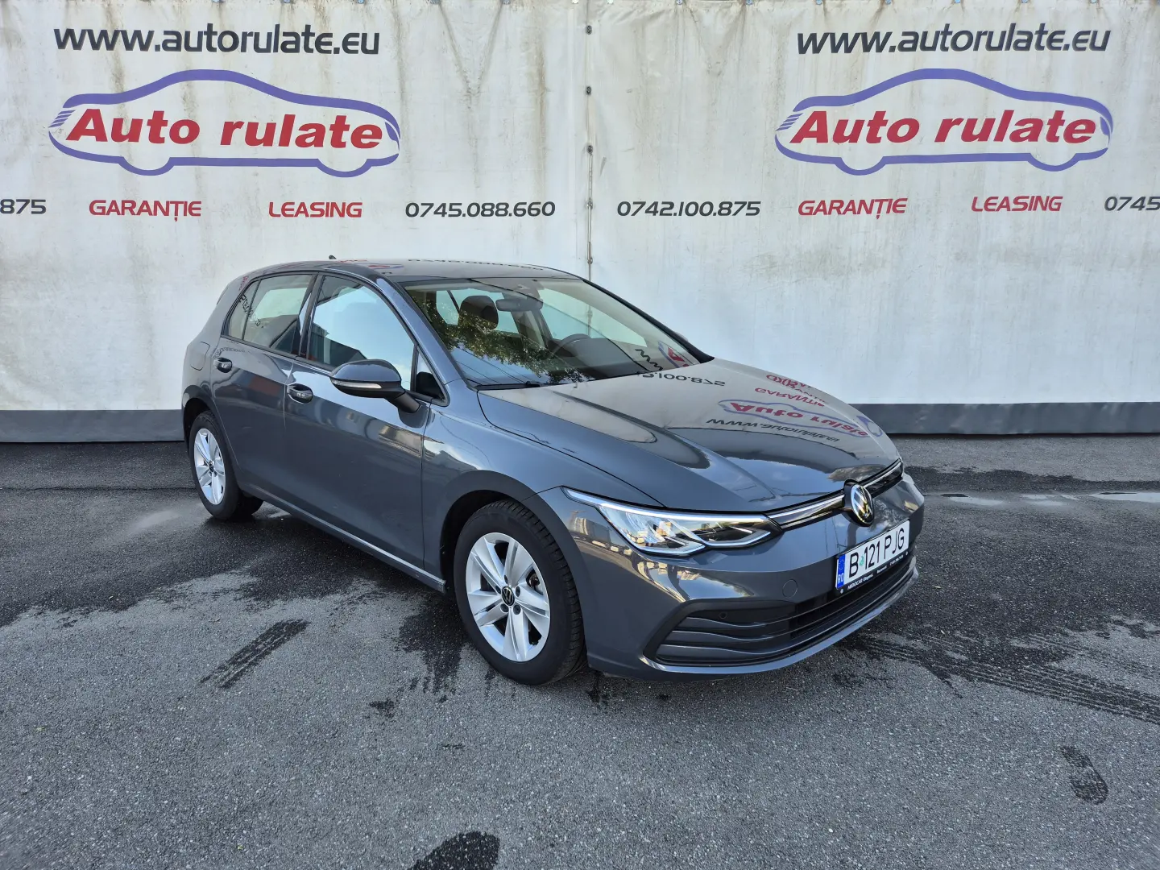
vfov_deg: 58.9
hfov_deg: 73.9
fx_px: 771
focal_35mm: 23
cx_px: 580
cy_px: 435
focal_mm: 5.4
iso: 25
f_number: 1.8
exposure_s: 1/268
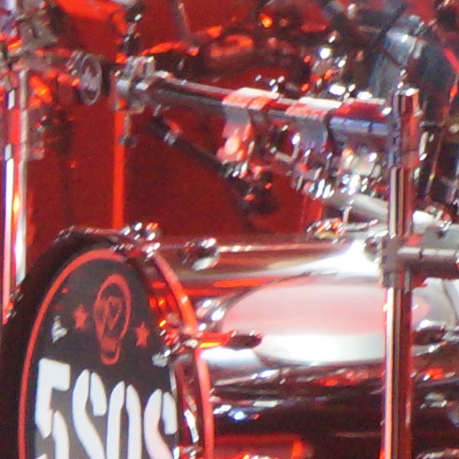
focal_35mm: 1555
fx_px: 23328
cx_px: -154
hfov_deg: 1.1
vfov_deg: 1.1
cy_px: 536
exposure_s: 1/250
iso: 3200
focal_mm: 171
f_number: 6.3
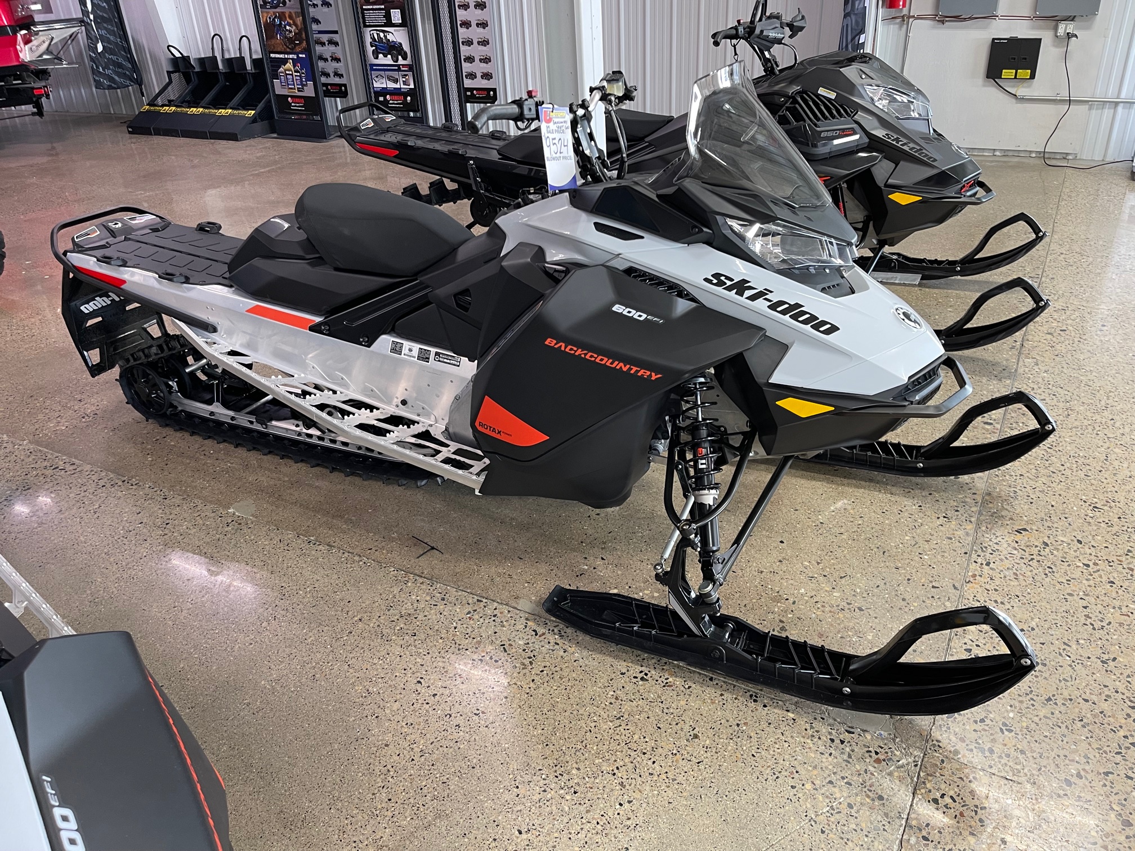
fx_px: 852
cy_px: 426
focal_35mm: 26
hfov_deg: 67.3
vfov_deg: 53.1
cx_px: 568
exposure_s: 1/60
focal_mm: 5.1
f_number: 1.6
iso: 160
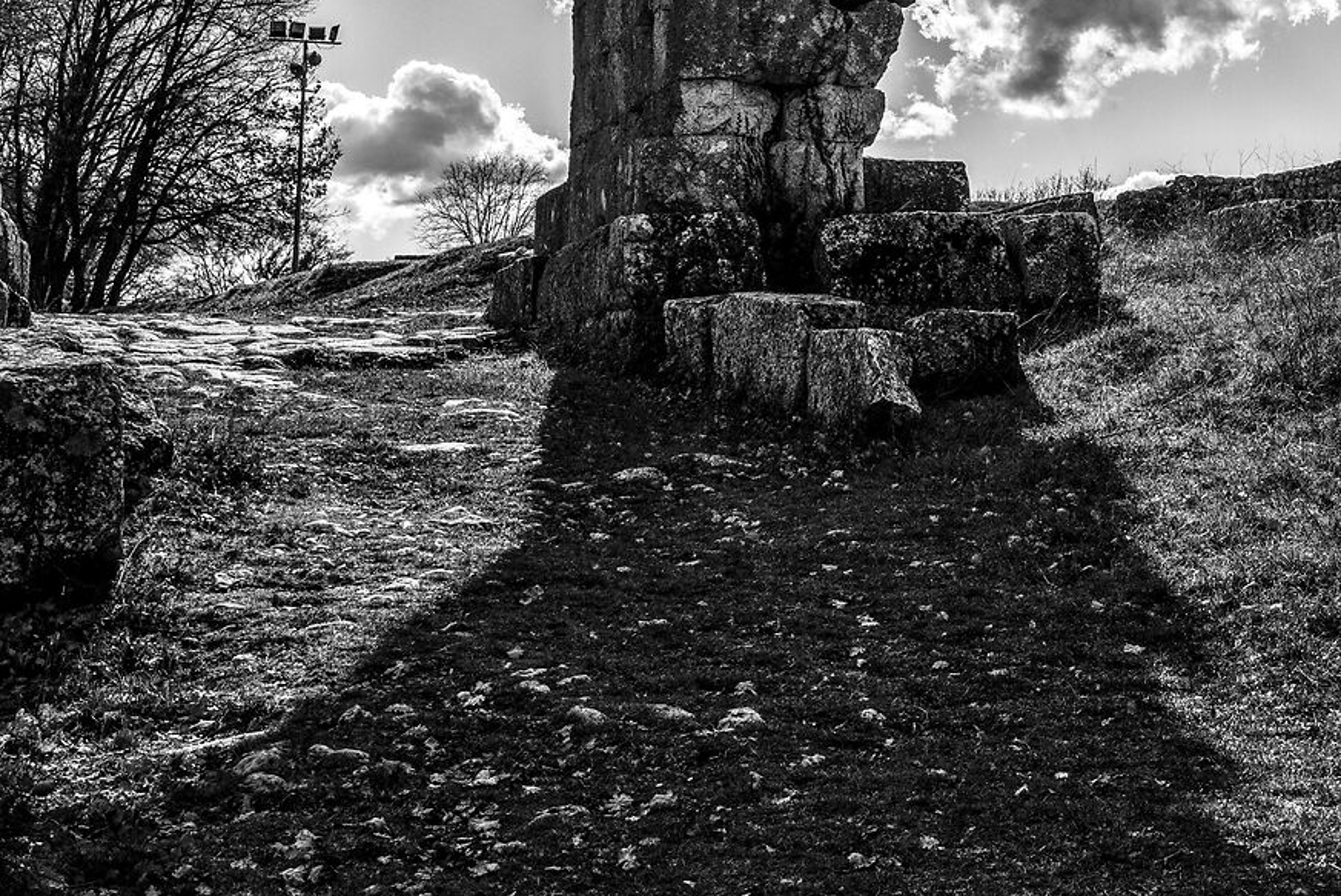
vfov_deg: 23.4
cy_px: -46
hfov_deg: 34.4
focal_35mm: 55
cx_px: 1177
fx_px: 2050
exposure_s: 1/500
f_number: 7.1
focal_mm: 20
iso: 64
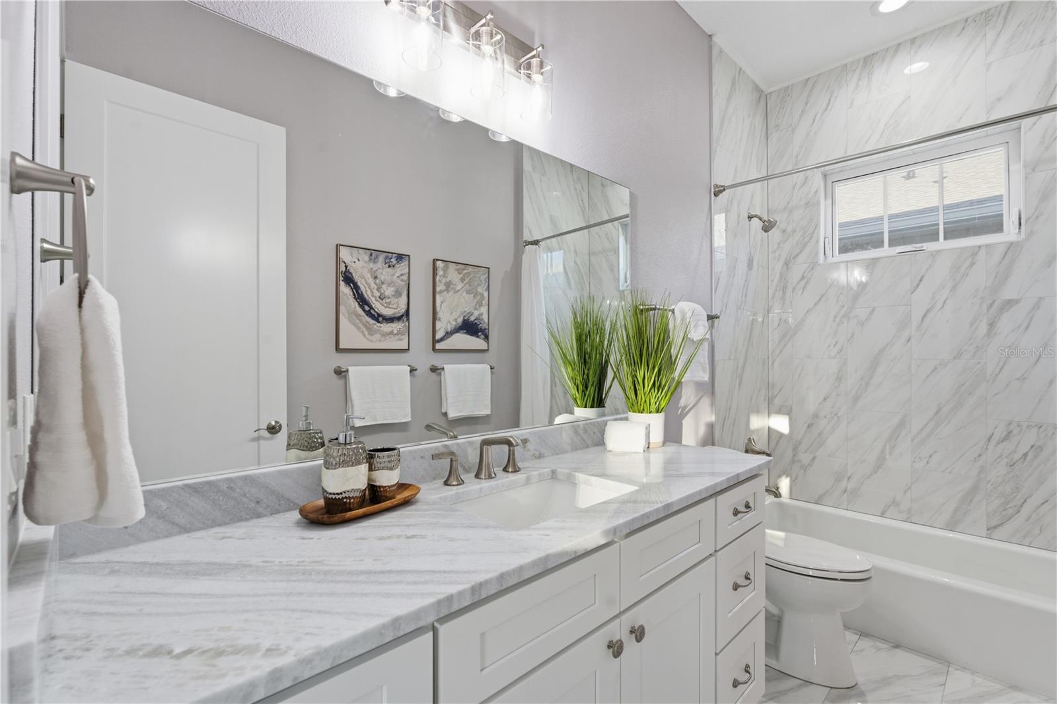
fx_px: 470
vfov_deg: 73.7
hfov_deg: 96.7
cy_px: 352
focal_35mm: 16
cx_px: 528
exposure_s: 1/30
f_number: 8
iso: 100
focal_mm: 16
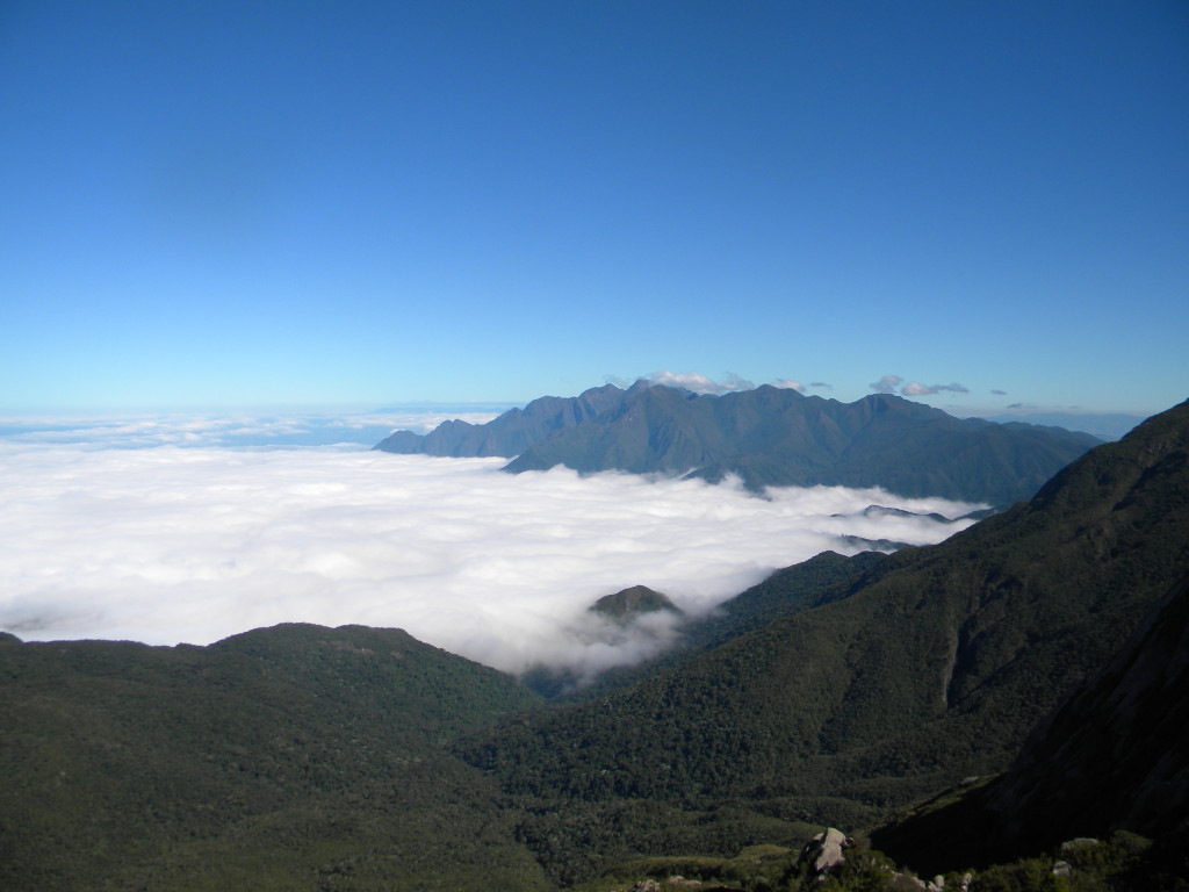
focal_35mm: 28
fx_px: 962
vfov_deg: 49.7
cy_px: 446
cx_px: 594
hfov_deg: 63.4
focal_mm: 5
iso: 80
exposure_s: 1/400
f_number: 7
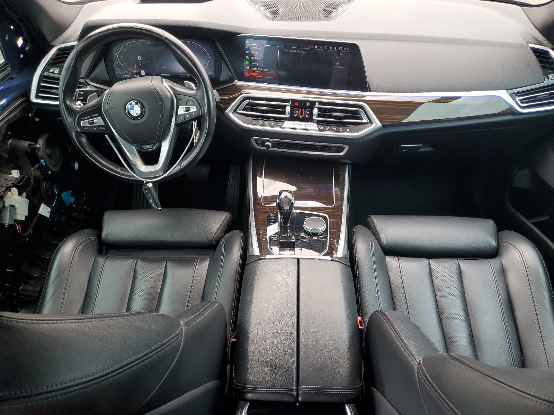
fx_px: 416
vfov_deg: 53.1
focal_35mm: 26
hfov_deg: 67.3
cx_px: 277
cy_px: 208
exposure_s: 1/50
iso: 70
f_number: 1.5
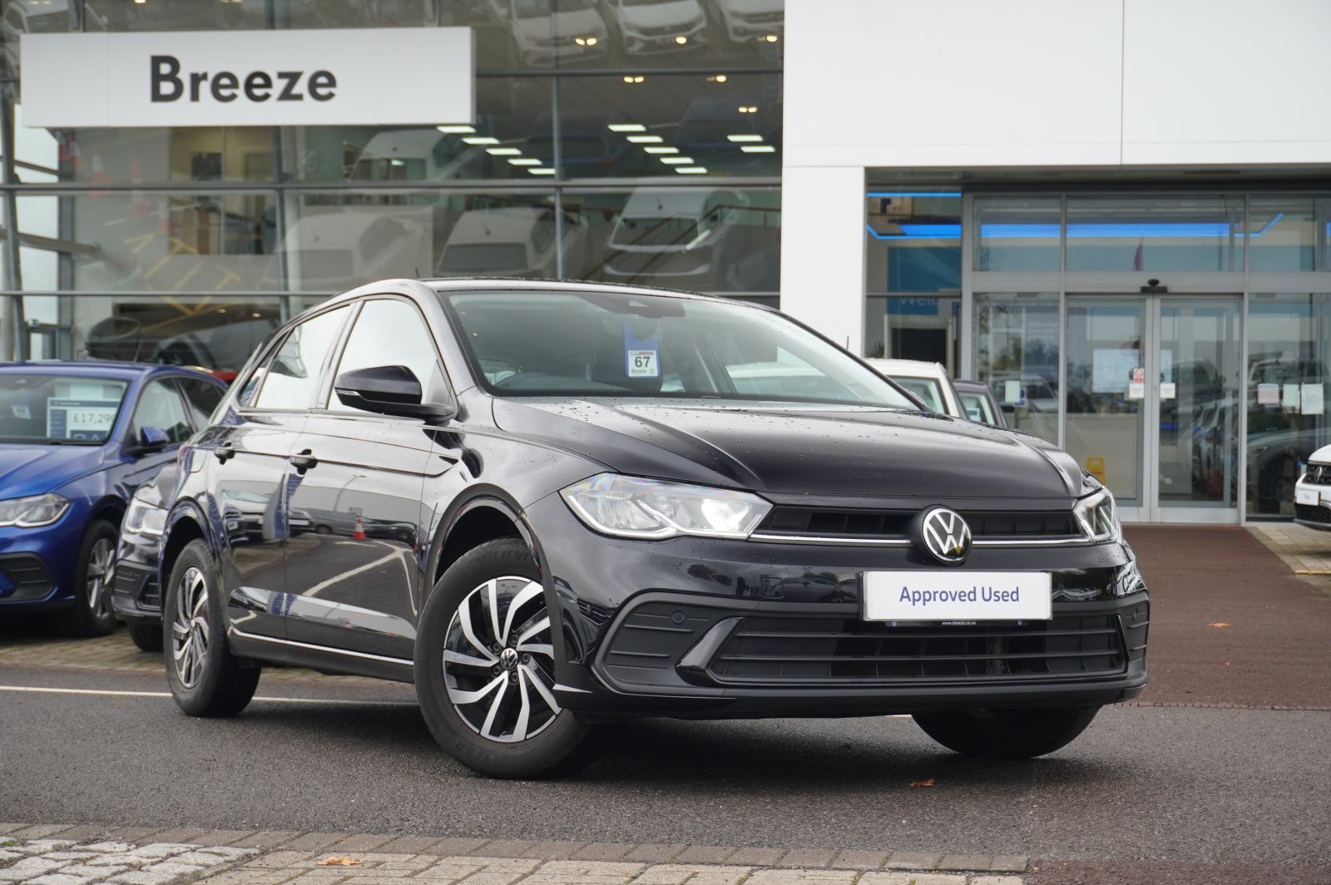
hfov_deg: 31.2
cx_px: 666
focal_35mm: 64
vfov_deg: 21.0
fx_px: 2383
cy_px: 442
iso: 400
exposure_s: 1/160
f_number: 5.6
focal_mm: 43
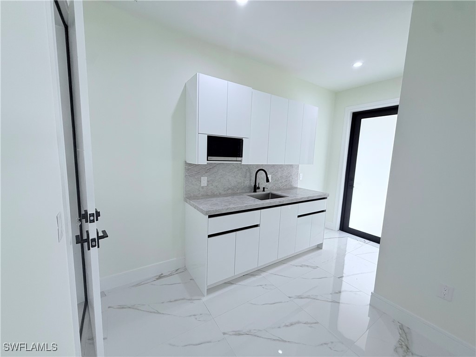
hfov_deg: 102.1
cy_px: 178
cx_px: 238
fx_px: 193
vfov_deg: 85.7
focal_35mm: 14
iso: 160
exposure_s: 1/120
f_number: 2.2
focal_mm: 2.22
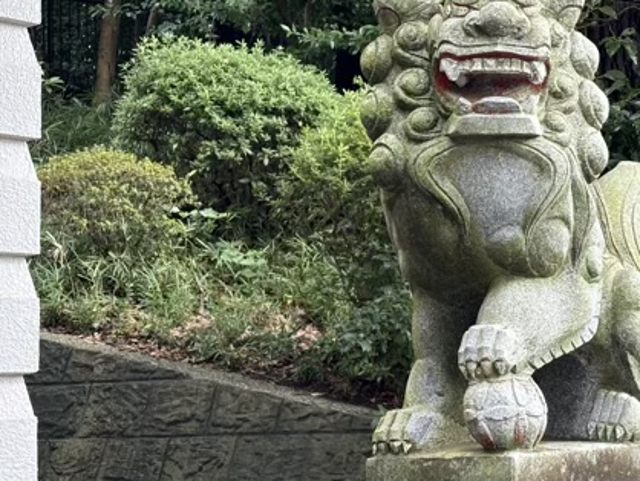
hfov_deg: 22.3
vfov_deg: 17.0
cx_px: 487
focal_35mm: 87
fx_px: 1609
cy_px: 206
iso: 40
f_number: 1.6
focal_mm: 5.96
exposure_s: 1/121
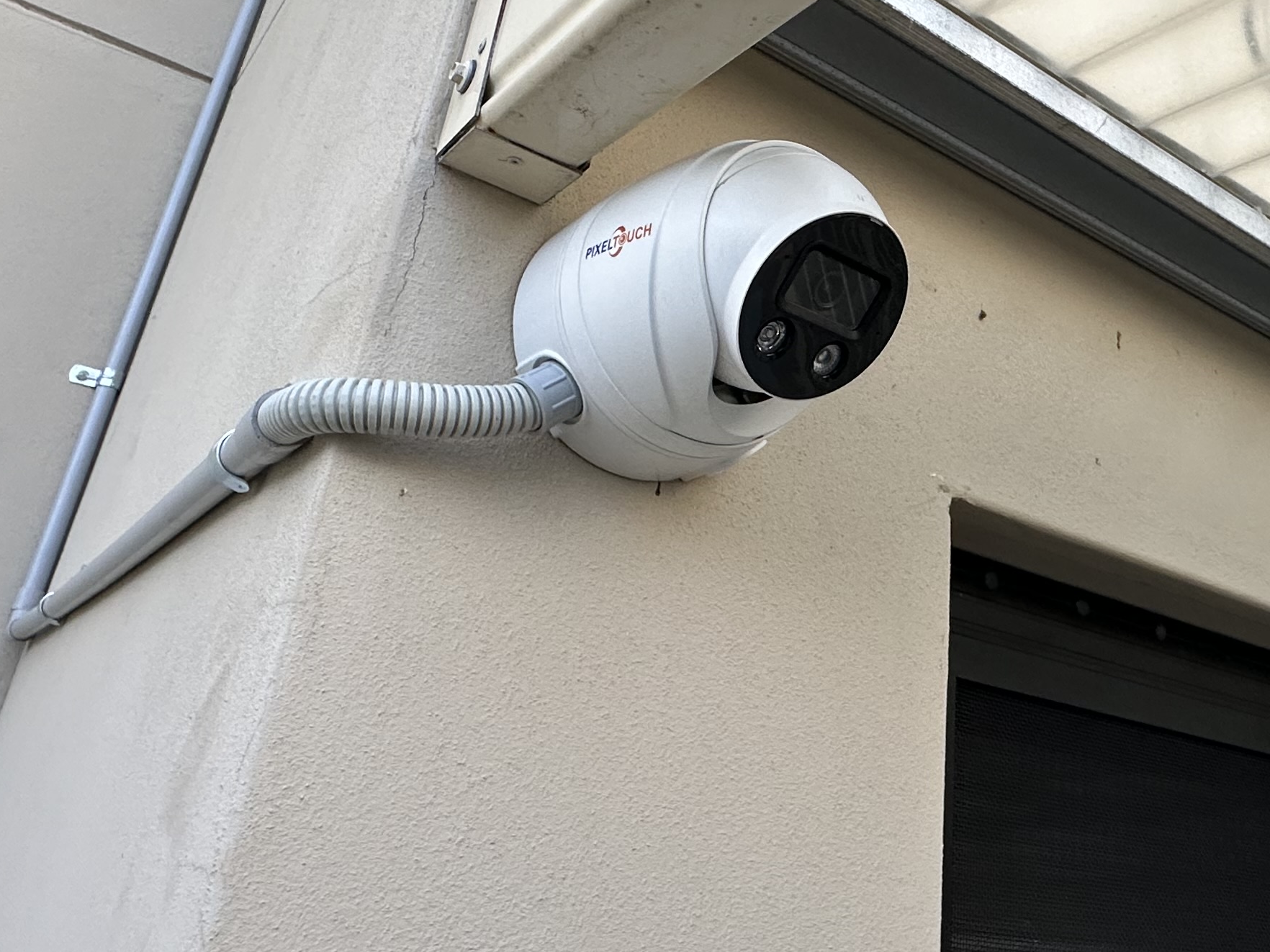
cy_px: 314
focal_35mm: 32
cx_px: 786
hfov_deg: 56.2
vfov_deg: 43.5
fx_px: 1174
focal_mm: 2.22
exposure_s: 1/99
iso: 200
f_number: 2.2
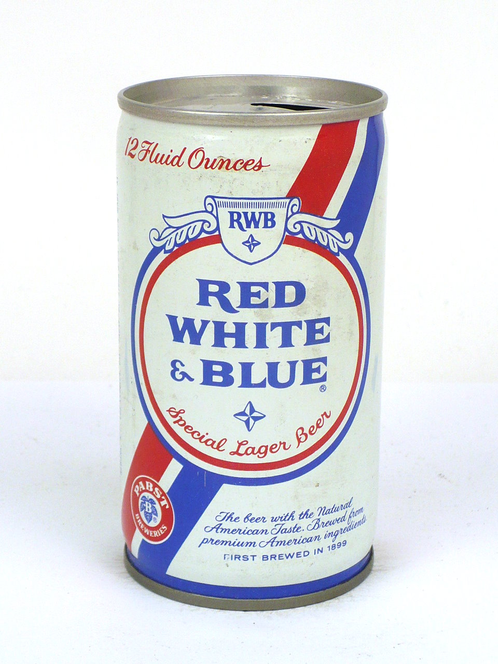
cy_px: 332
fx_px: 1707
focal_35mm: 89
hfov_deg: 16.6
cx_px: 249
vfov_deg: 22.0
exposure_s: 1/400
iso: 100
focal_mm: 9.9
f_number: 3.1
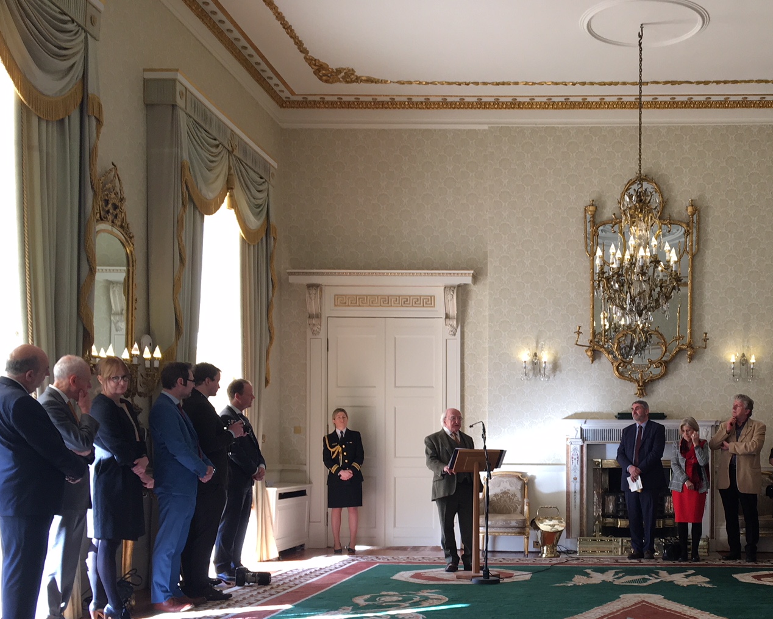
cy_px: 442
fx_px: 1030
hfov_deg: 40.1
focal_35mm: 45
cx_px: 571
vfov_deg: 33.0
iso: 32
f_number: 2.2
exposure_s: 1/50
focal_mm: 4.15
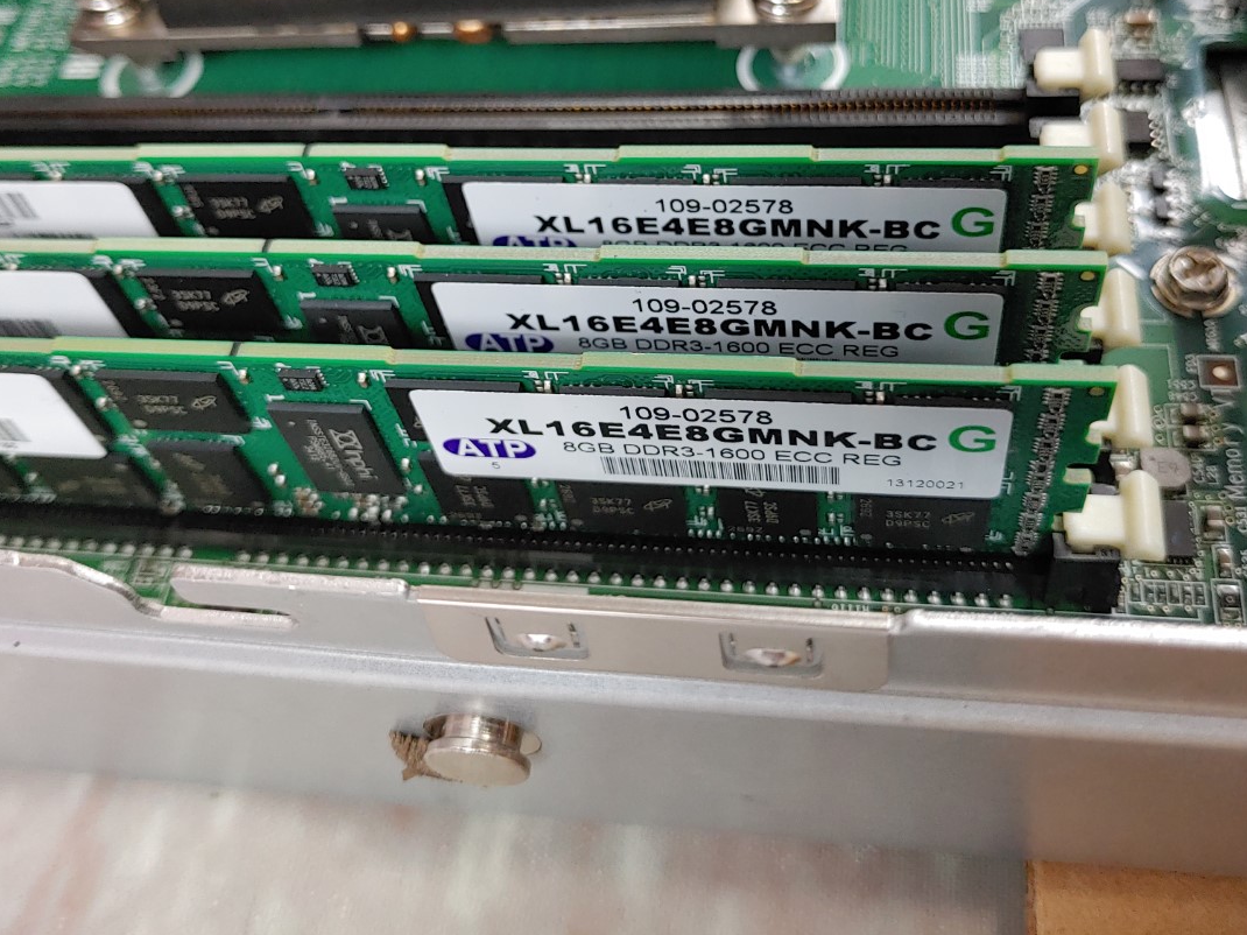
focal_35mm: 35
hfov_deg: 52.6
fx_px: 1261
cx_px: 646
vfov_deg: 40.2
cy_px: 316
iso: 150
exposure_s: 1/120
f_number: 1.8
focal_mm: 4.36
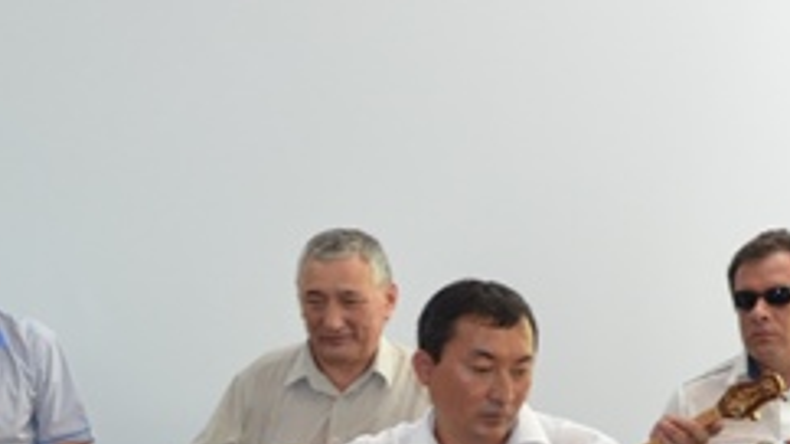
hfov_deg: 16.3
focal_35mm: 130
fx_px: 2717
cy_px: 437
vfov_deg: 9.3
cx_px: 49
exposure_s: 1/60
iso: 800
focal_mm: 25
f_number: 4
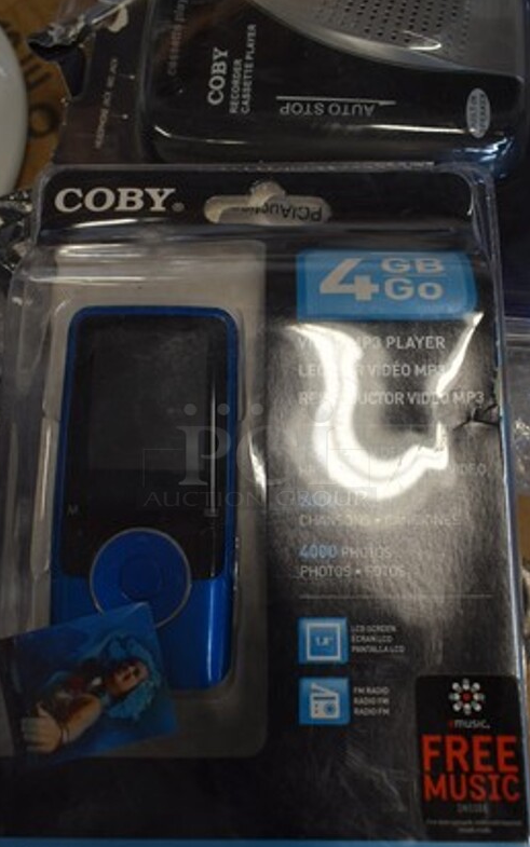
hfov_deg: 39.4
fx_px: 739
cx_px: 257
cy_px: 453
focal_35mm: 32
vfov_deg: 59.6
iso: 400
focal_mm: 18
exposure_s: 1/60
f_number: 6.3
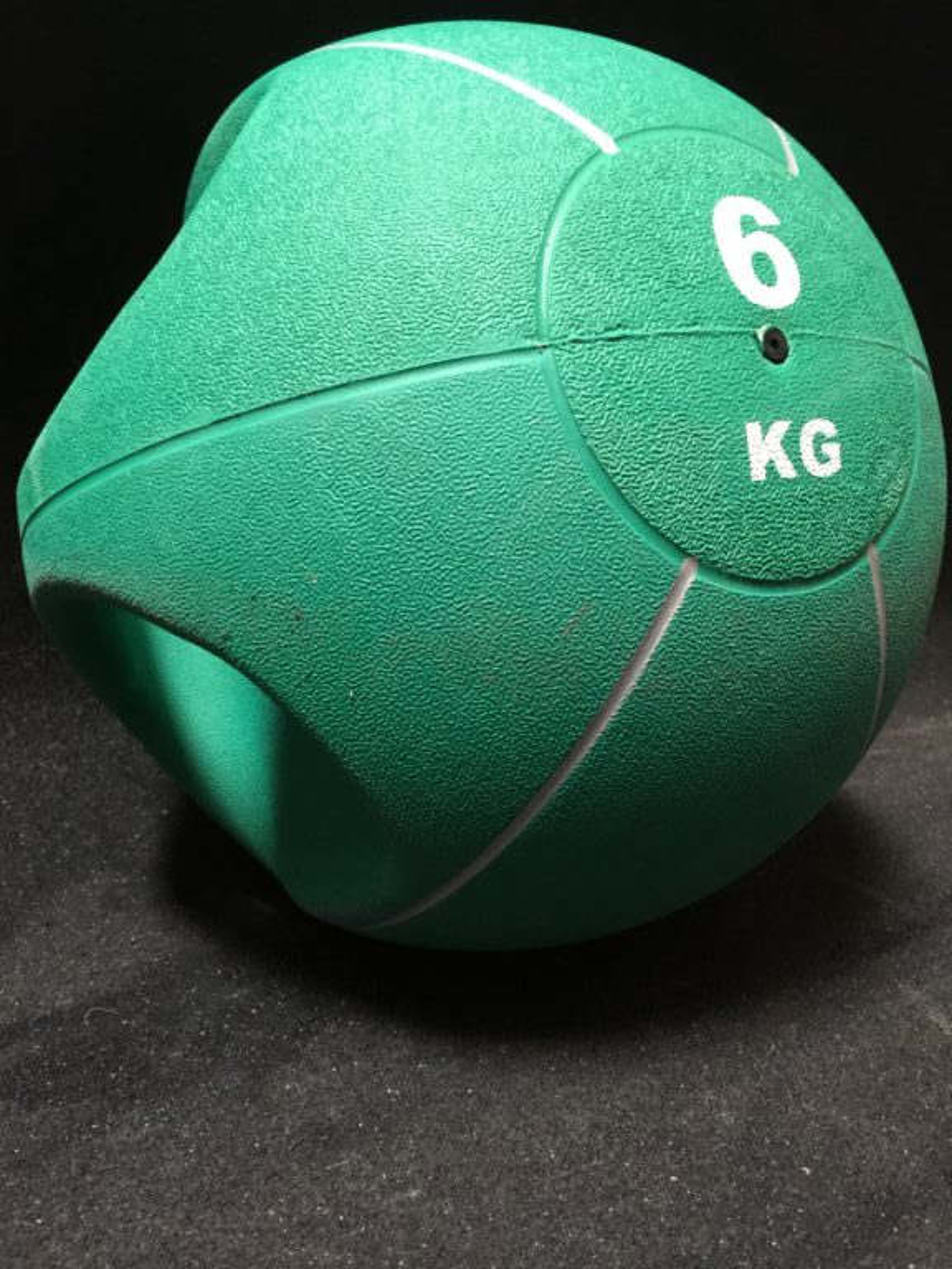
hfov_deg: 48.2
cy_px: 634
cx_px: 476
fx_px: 1063
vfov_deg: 61.7
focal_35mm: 29
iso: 125
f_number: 2.2
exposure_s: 1/10
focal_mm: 4.15
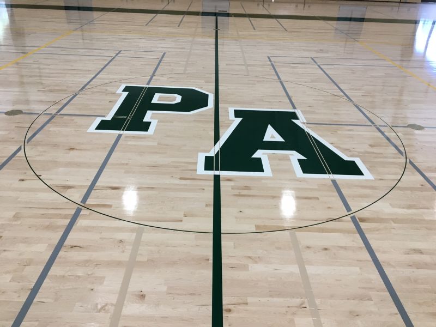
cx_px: 218
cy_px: 164
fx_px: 365
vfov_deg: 48.2
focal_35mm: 29
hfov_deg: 61.7
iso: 40
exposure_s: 1/30
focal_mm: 4.15
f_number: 2.2
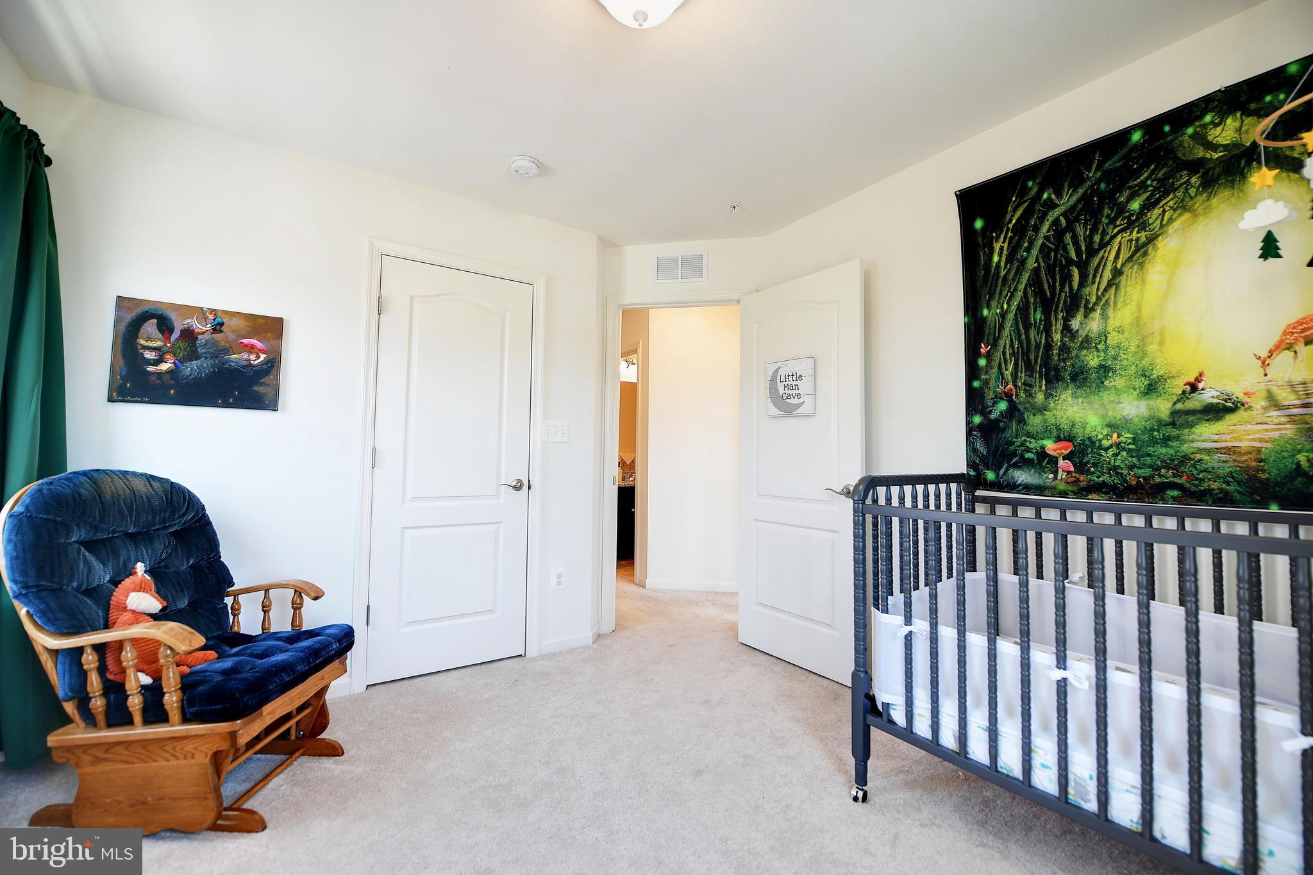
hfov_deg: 104.3
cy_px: 438
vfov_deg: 81.2
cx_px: 656
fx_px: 511
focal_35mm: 14
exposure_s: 1/50
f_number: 4
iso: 200
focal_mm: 14
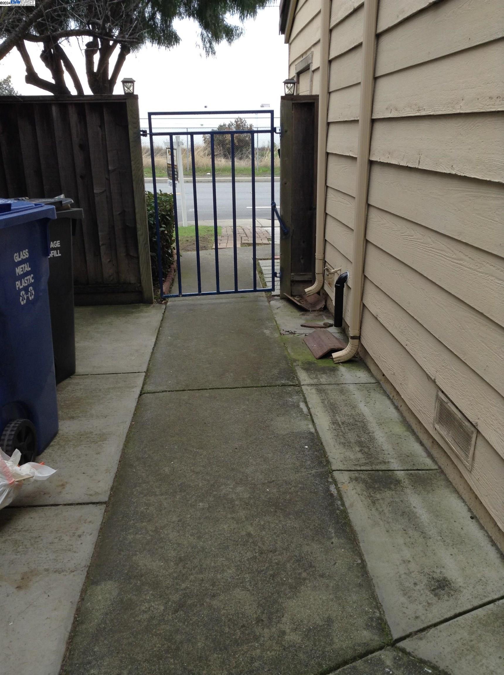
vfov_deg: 55.4
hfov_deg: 42.8
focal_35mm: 33
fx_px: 643
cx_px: 252
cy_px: 338
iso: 25
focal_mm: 3.3
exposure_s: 1/167
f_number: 2.4
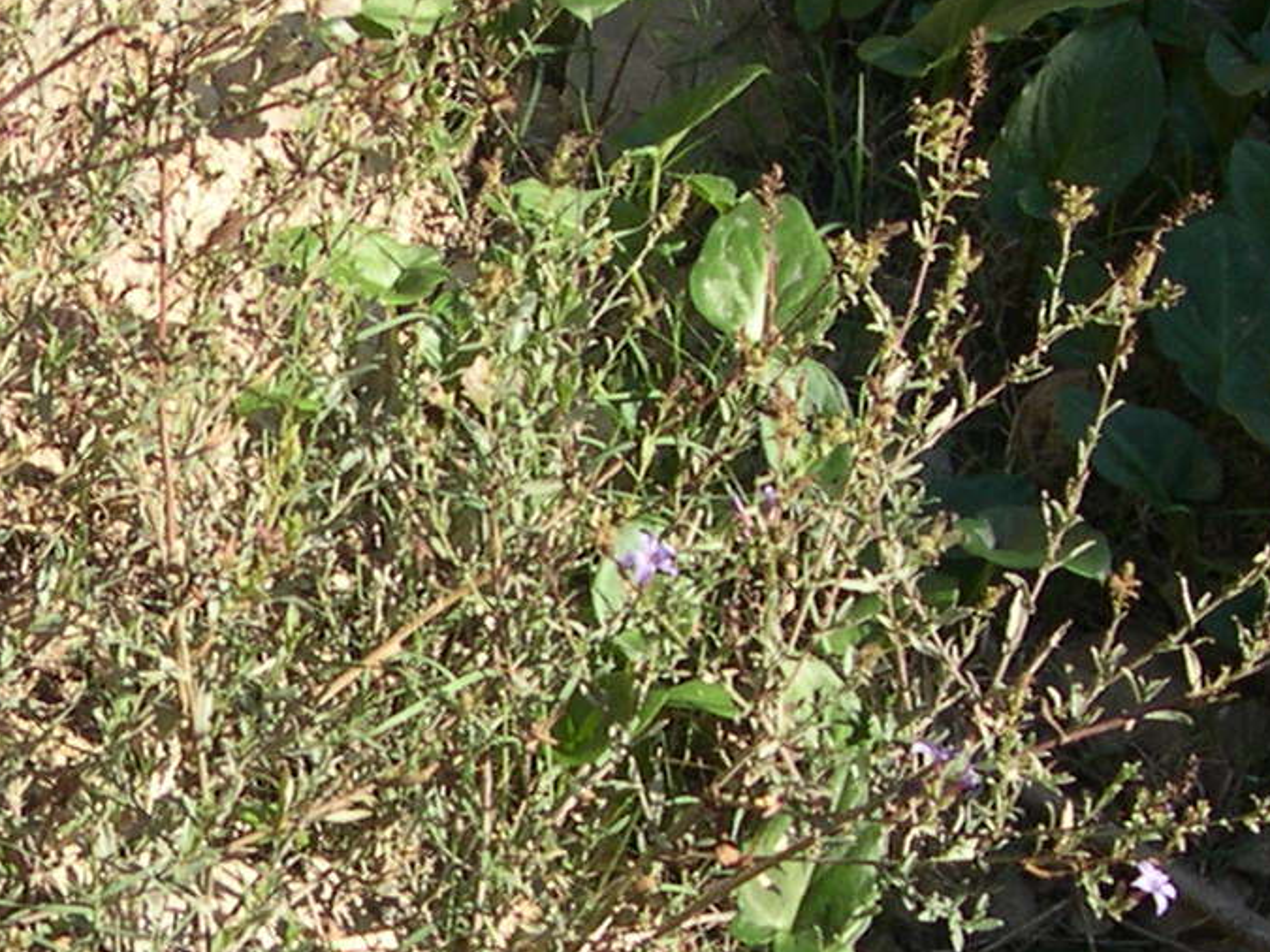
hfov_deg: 15.1
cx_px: 0
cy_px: 783
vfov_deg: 11.5
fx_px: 4695
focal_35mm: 128
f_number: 7.6
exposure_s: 1/93
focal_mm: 8
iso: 100
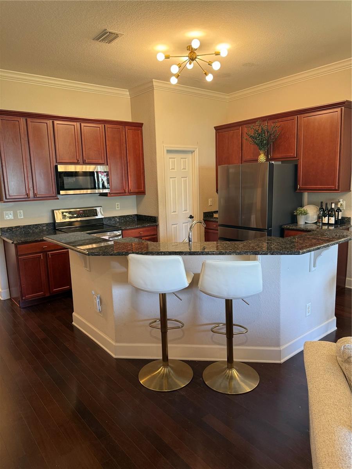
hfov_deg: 56.8
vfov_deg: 71.6
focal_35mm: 24
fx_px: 325
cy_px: 234
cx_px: 176
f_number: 1.78
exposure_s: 1/60
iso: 200
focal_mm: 6.76
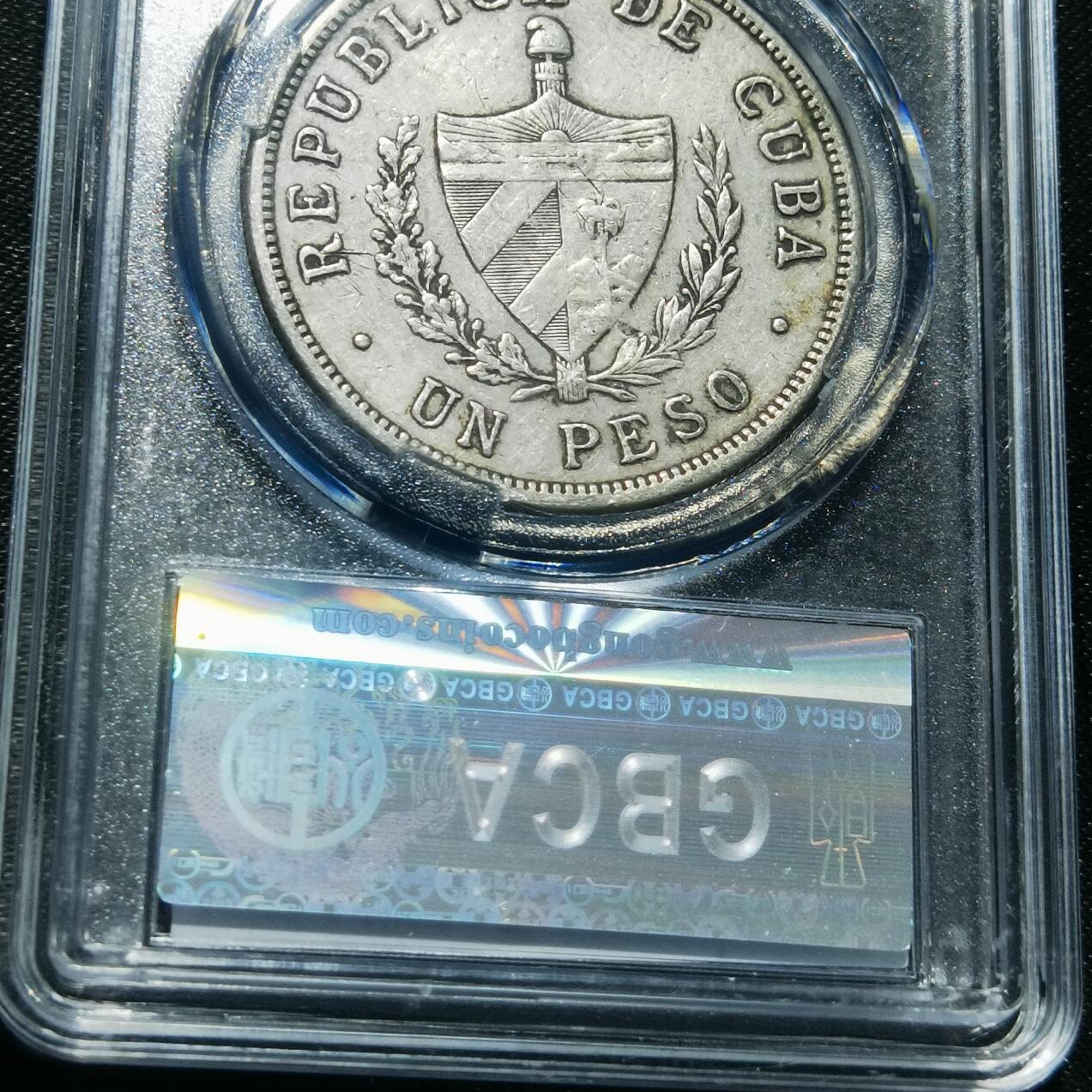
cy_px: 489
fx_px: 2855
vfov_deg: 21.6
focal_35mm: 80
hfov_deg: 21.7
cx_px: 552
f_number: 1.9
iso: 100
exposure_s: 1/100
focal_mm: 6.67
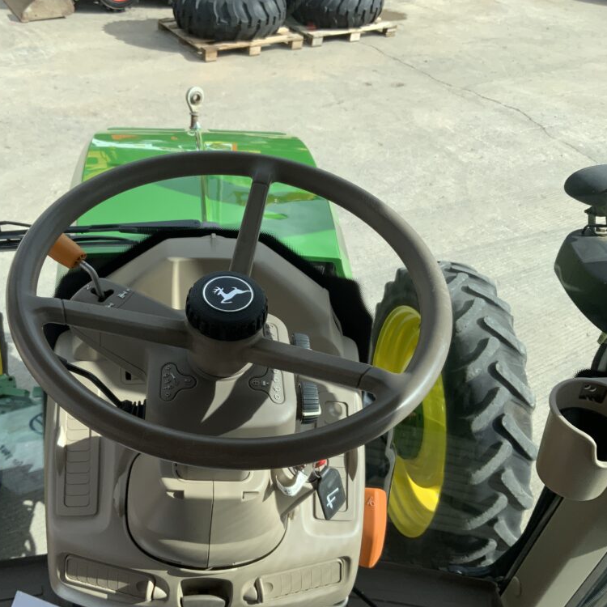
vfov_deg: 47.2
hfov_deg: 46.6
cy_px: 297
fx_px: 694
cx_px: 210
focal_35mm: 35
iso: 16
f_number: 1.8
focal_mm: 3
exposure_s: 1/1055
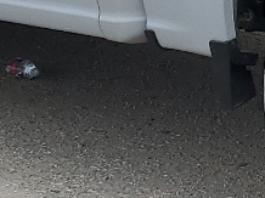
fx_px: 1461
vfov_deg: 7.6
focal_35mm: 191
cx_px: 353
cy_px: -106
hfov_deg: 10.1
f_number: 1.5
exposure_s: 1/2500
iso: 50
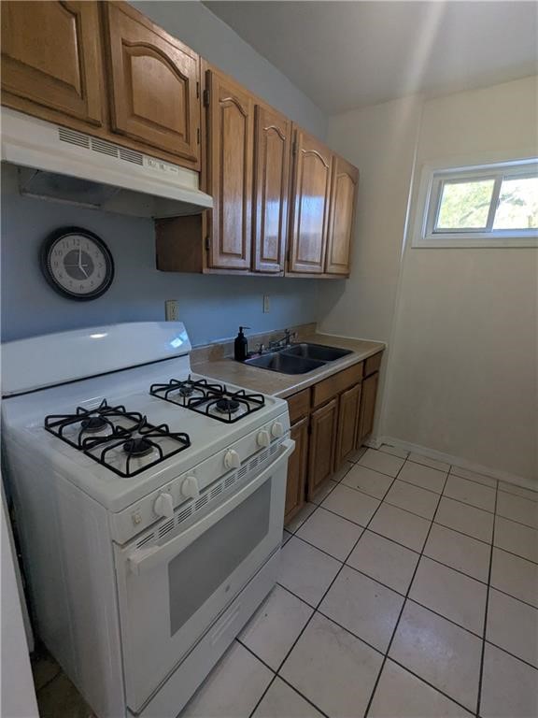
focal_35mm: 16
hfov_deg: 78.1
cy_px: 359
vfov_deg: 94.5
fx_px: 332
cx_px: 269
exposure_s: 1/60
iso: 215
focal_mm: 2.35
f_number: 2.2
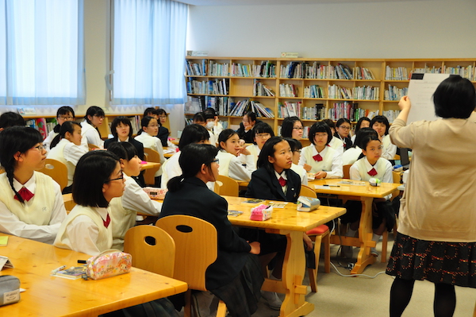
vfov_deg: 25.0
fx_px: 713
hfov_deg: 36.9
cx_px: 238
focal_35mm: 54
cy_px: 158
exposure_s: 1/125
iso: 1000
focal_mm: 36
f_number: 5.6
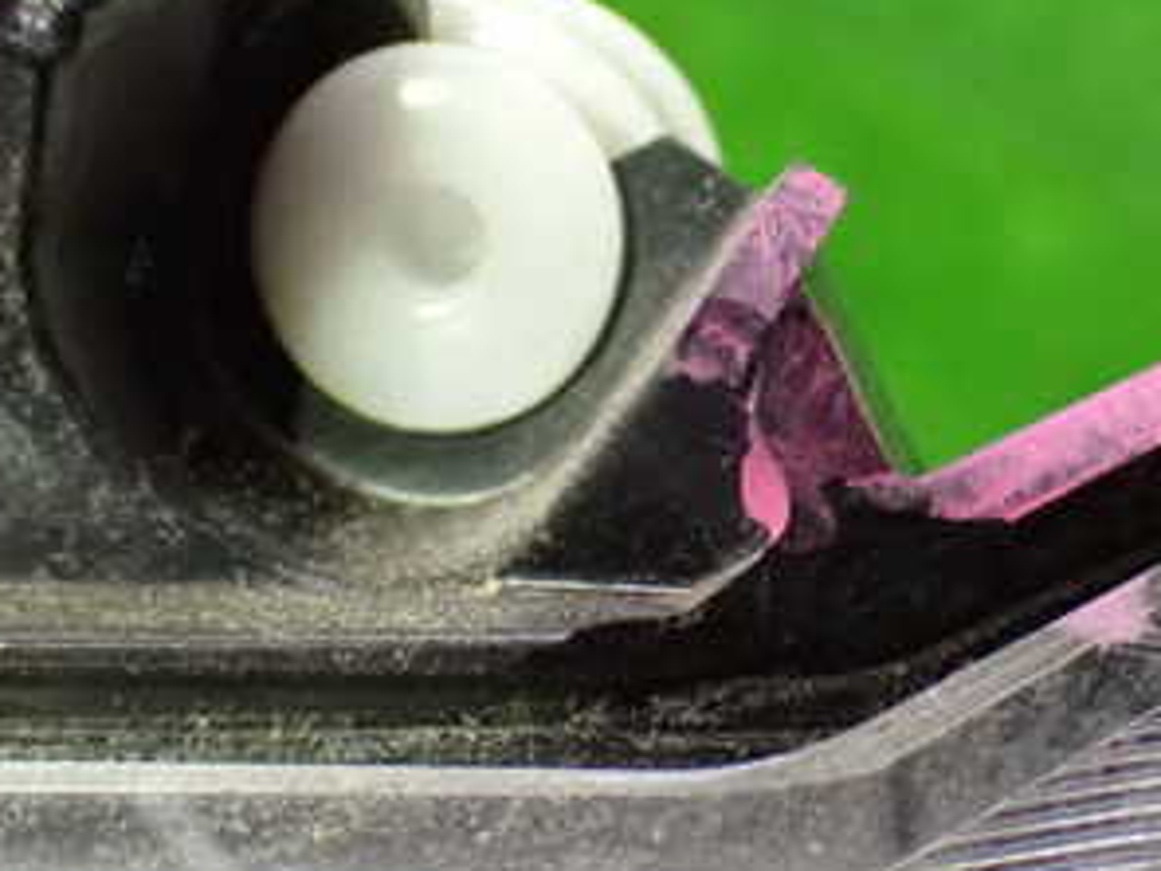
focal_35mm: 83
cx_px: 863
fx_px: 2784
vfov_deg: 17.8
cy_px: 365
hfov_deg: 23.3
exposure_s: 1/40
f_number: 2.8
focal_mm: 7.31
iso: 1600
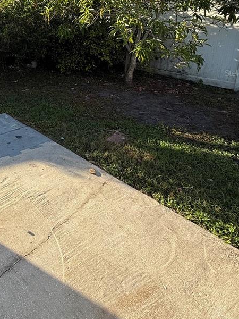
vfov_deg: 59.4
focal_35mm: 28
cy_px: 73
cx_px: 23
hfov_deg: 45.1
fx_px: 258
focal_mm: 2.22
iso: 64
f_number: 2.2
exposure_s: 1/651
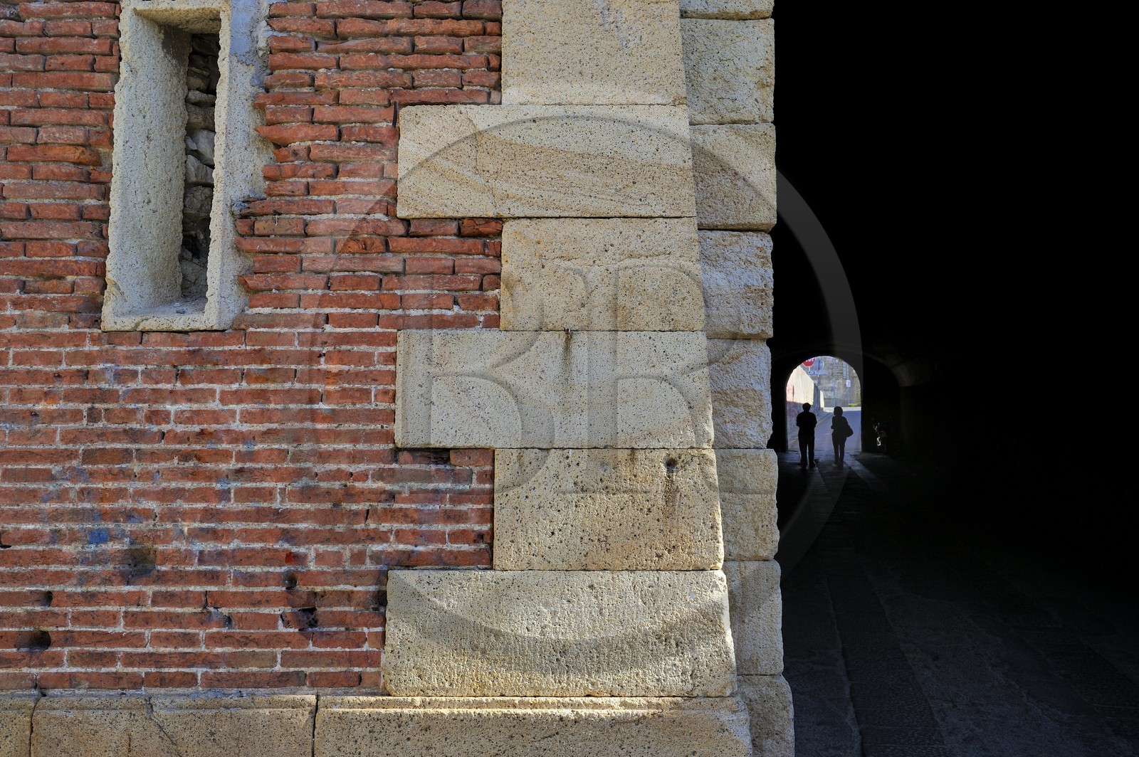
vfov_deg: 38.8
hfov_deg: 55.8
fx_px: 1075
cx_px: 570
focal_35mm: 34
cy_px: 378
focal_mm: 34
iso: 200
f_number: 9
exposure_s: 1/125
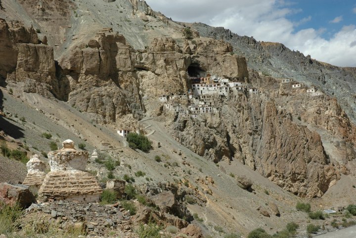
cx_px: 178
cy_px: 119
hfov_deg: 30.5
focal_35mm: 66
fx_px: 653
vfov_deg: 20.6
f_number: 10
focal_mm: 44
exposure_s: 1/400
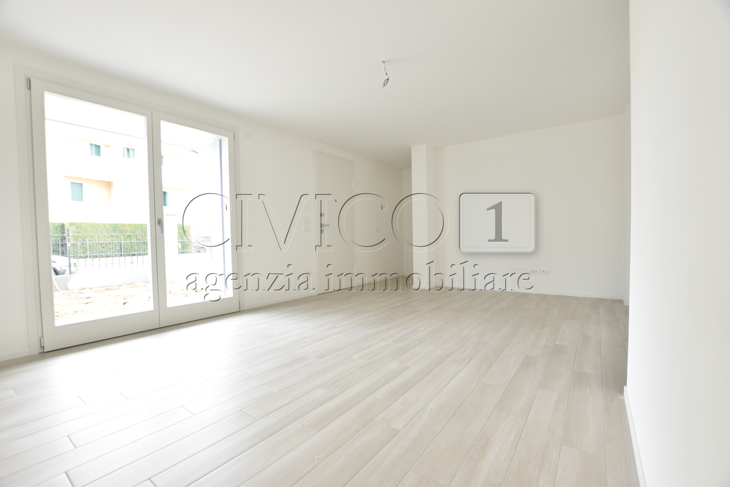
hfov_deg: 100.4
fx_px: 304
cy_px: 244
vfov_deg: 77.3
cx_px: 365
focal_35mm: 15
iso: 100
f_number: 5.6
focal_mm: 10
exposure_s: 1/6
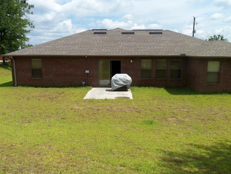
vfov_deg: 48.2
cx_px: 116
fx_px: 194
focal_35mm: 29
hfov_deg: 61.7
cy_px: 87
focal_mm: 5.2
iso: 80
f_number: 8.6
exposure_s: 1/160
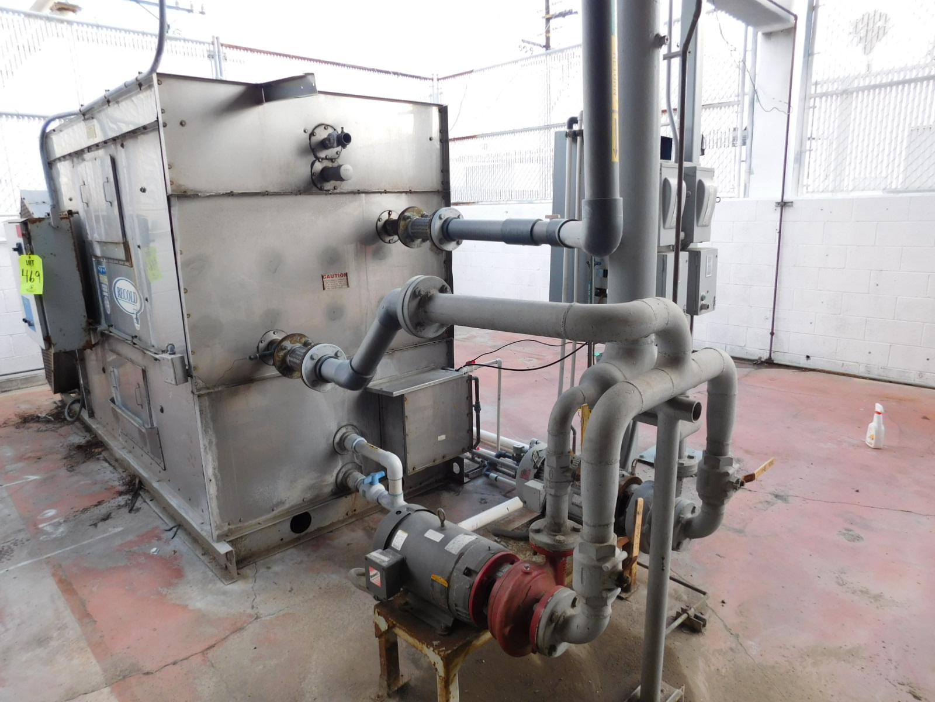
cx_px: 468
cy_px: 351
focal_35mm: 23
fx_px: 621
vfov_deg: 58.9
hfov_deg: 73.9
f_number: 3
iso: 125
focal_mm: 4
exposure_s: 1/160
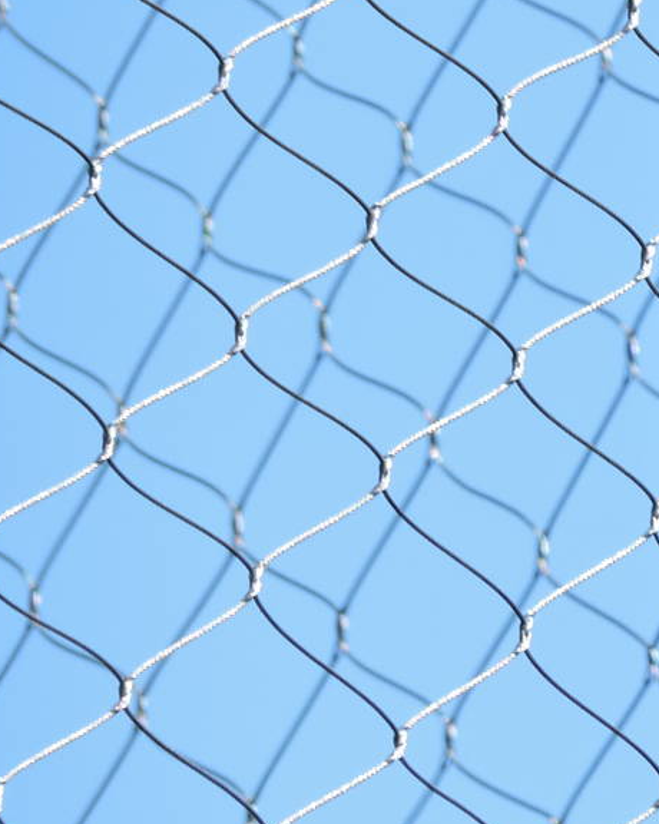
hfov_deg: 0.8
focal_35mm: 1900
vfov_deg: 1.0
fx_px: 46322
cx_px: 1129
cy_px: 420
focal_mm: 124.9
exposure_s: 1/400
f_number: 5
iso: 110
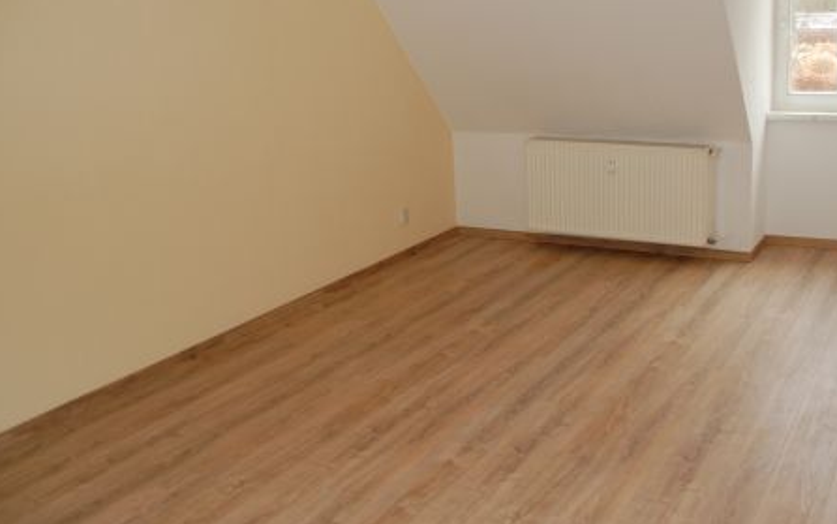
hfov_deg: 52.5
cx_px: 492
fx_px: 844
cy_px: 215
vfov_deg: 34.4
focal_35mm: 37
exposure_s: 1/60
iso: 400
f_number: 3.5
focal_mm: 18
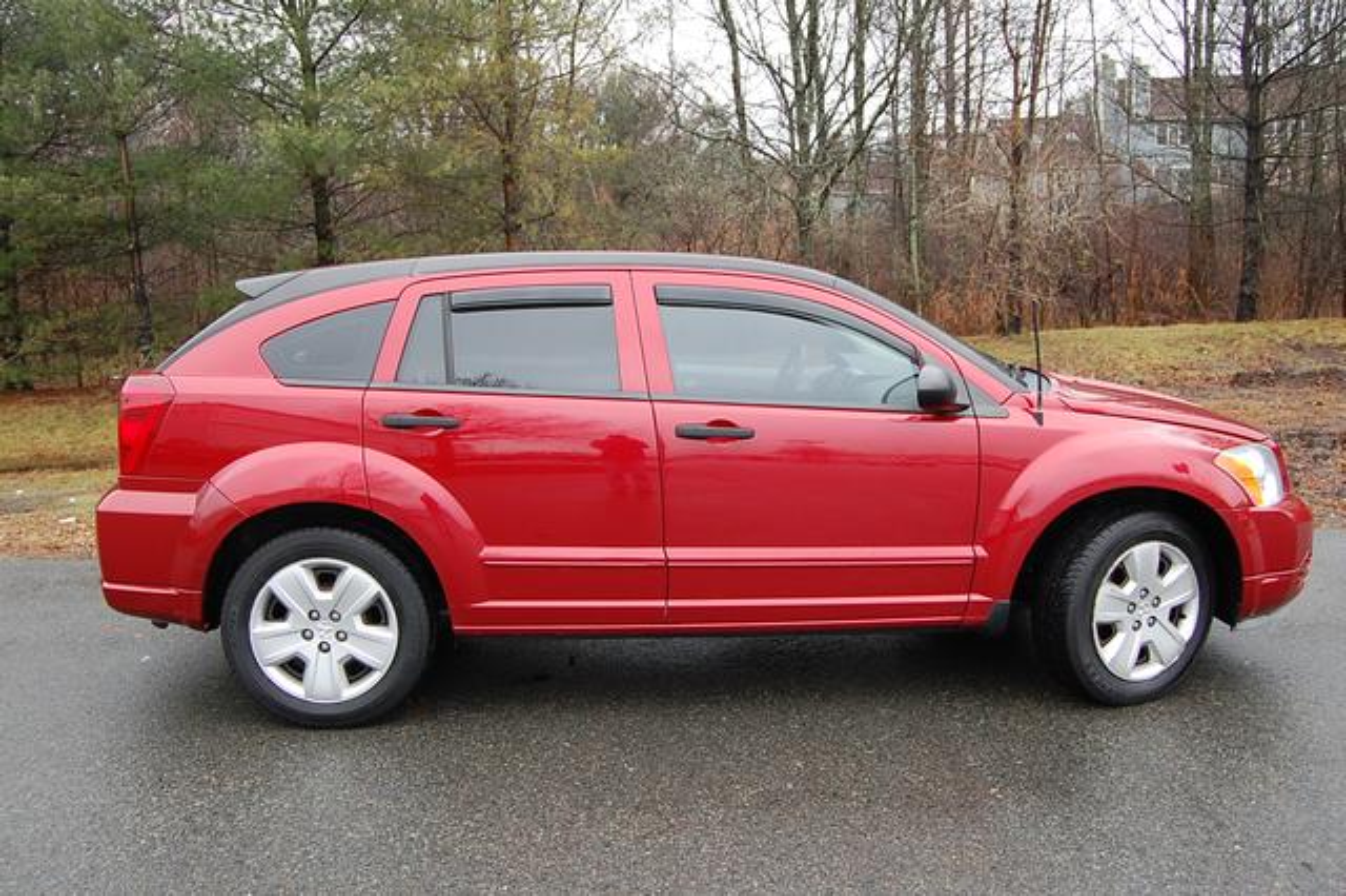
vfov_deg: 39.9
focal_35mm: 33
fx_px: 1233
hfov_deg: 57.2
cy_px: 448
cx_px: 673
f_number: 5.6
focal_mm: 22
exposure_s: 1/125
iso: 400
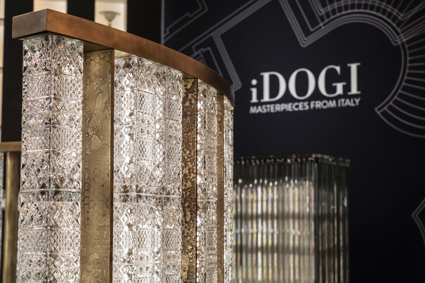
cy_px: 142
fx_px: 826
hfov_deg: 28.8
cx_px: 212
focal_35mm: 70
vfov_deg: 19.5
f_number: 8
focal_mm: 70
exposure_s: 1/50
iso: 400
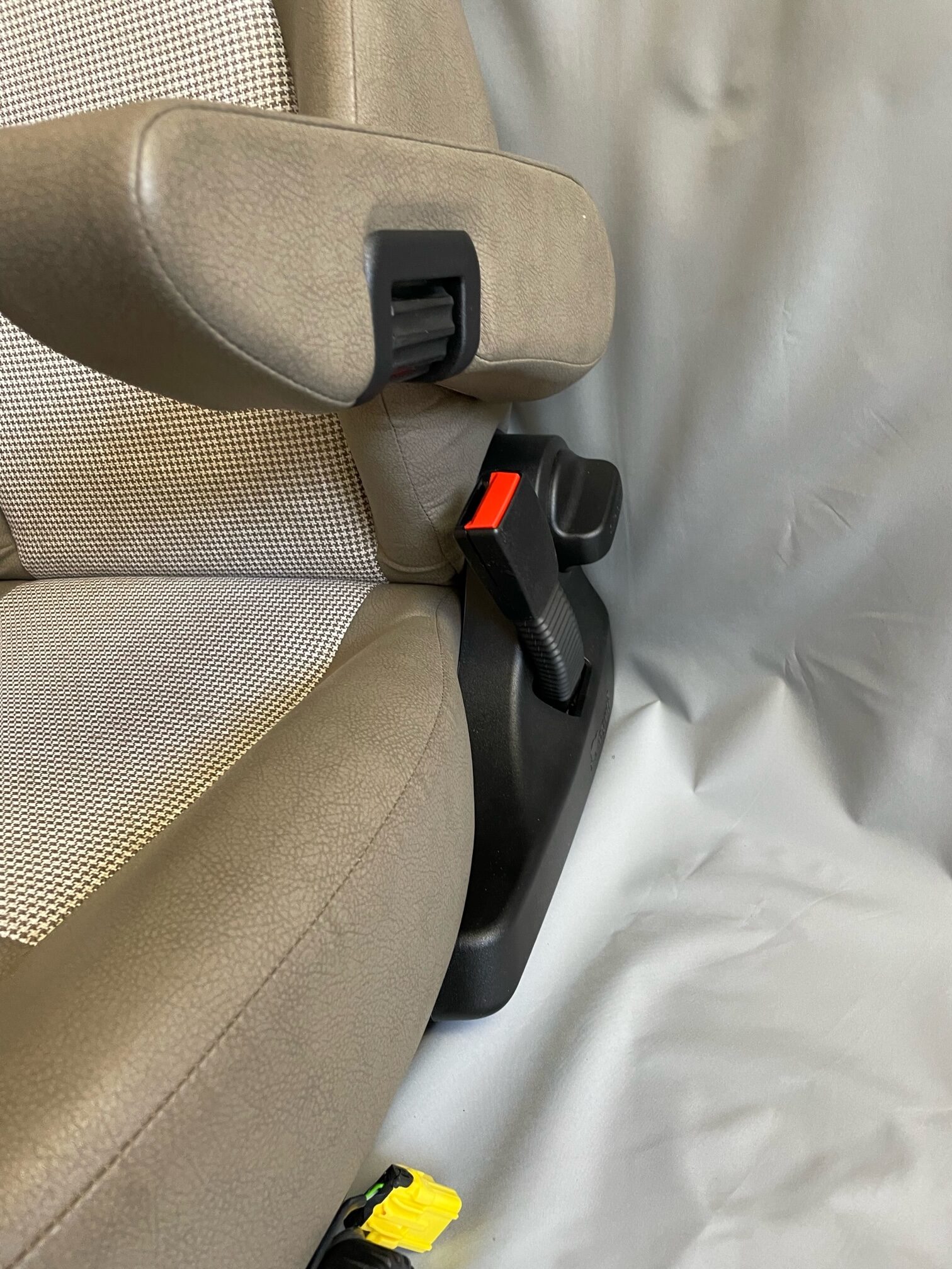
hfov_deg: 53.1
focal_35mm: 26
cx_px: 476
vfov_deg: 67.3
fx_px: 953
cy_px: 634
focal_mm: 4.2
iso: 125
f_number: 1.6
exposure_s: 1/50
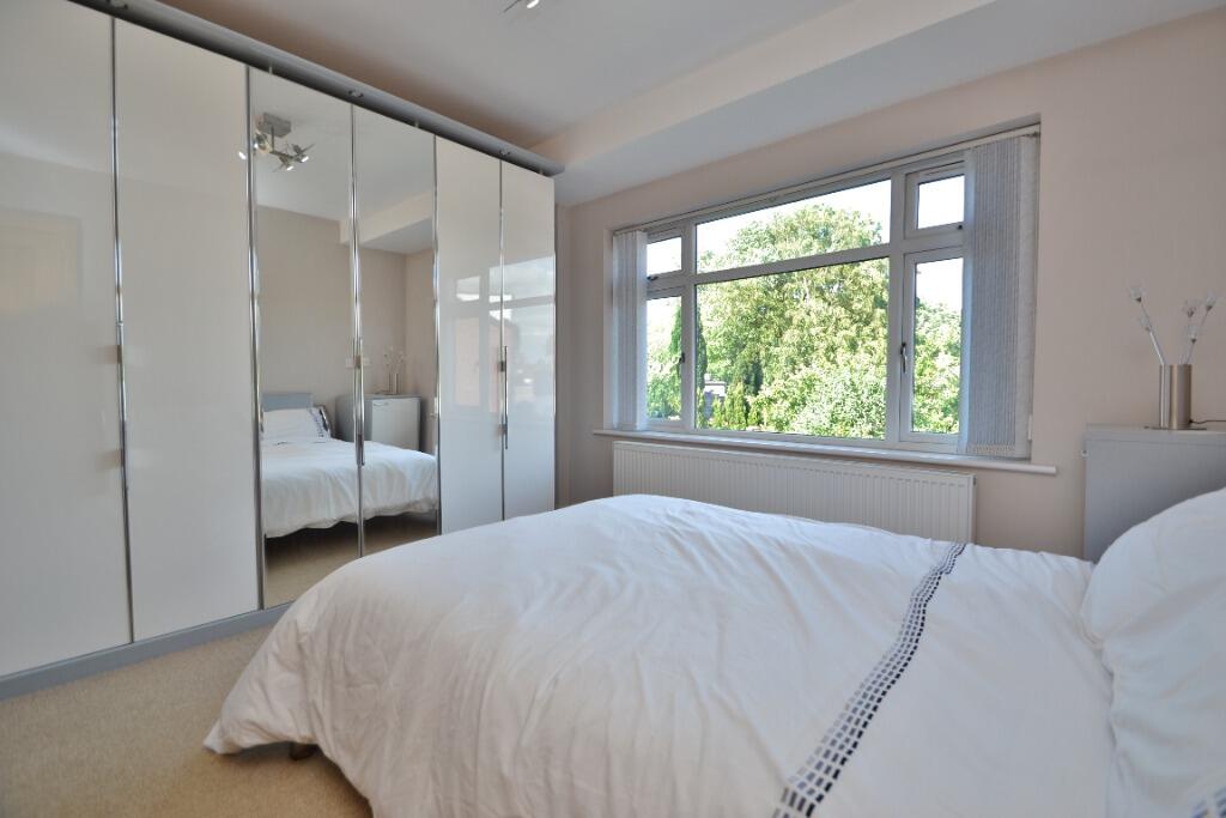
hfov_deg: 100.4
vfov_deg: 77.3
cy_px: 409
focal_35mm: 15
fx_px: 511
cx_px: 613
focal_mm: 10
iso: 100
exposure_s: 1/60
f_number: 4
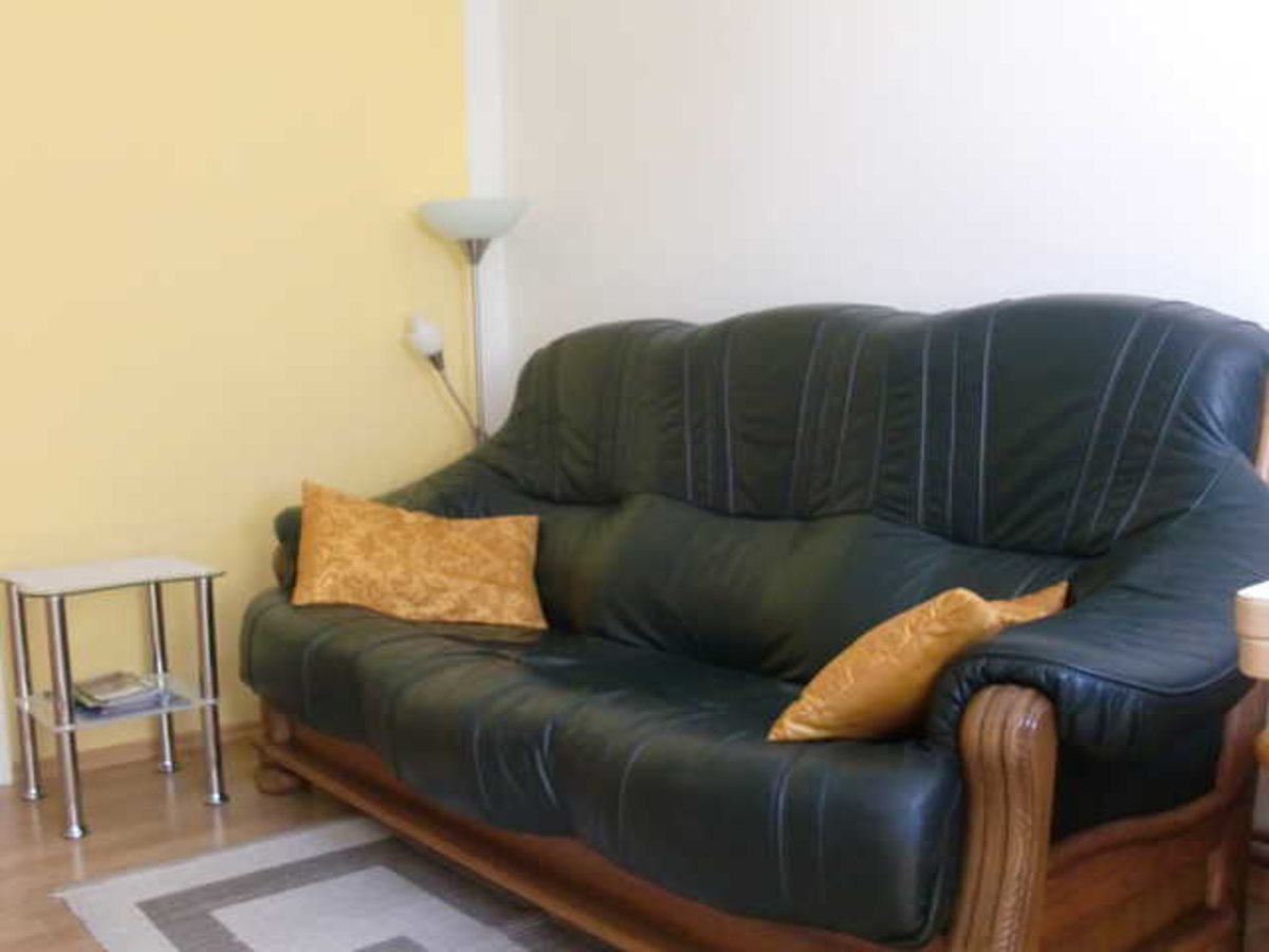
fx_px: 1320
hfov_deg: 51.4
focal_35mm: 36
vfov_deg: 39.7
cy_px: 476
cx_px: 634
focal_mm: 6.3
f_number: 2.8
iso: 500
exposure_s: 1/60
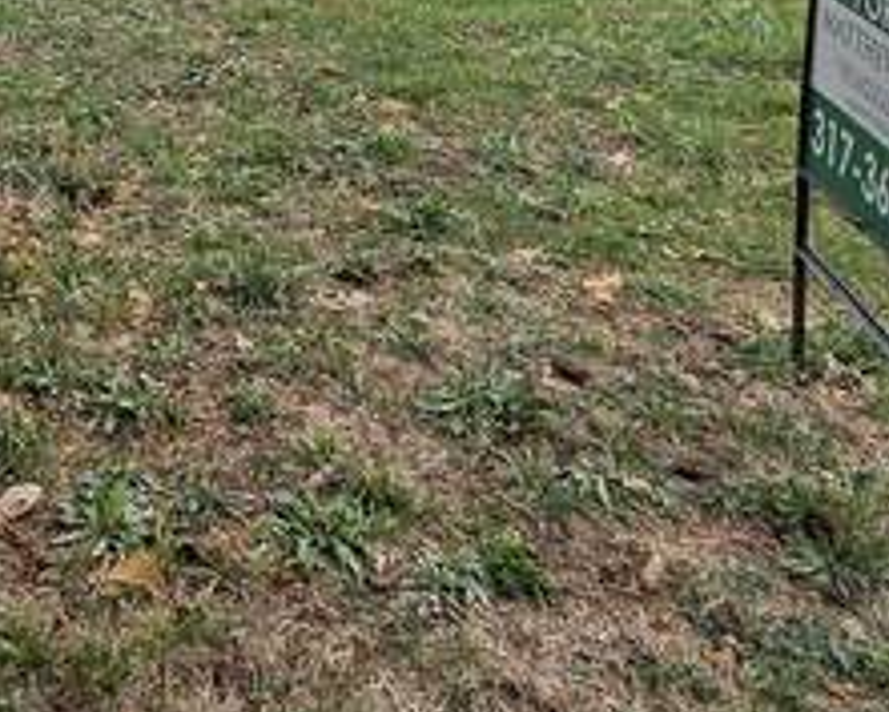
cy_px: -173
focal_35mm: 55
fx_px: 1448
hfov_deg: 33.0
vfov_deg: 24.6
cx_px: 153
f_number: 2.2
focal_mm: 2.2
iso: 50
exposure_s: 1/276
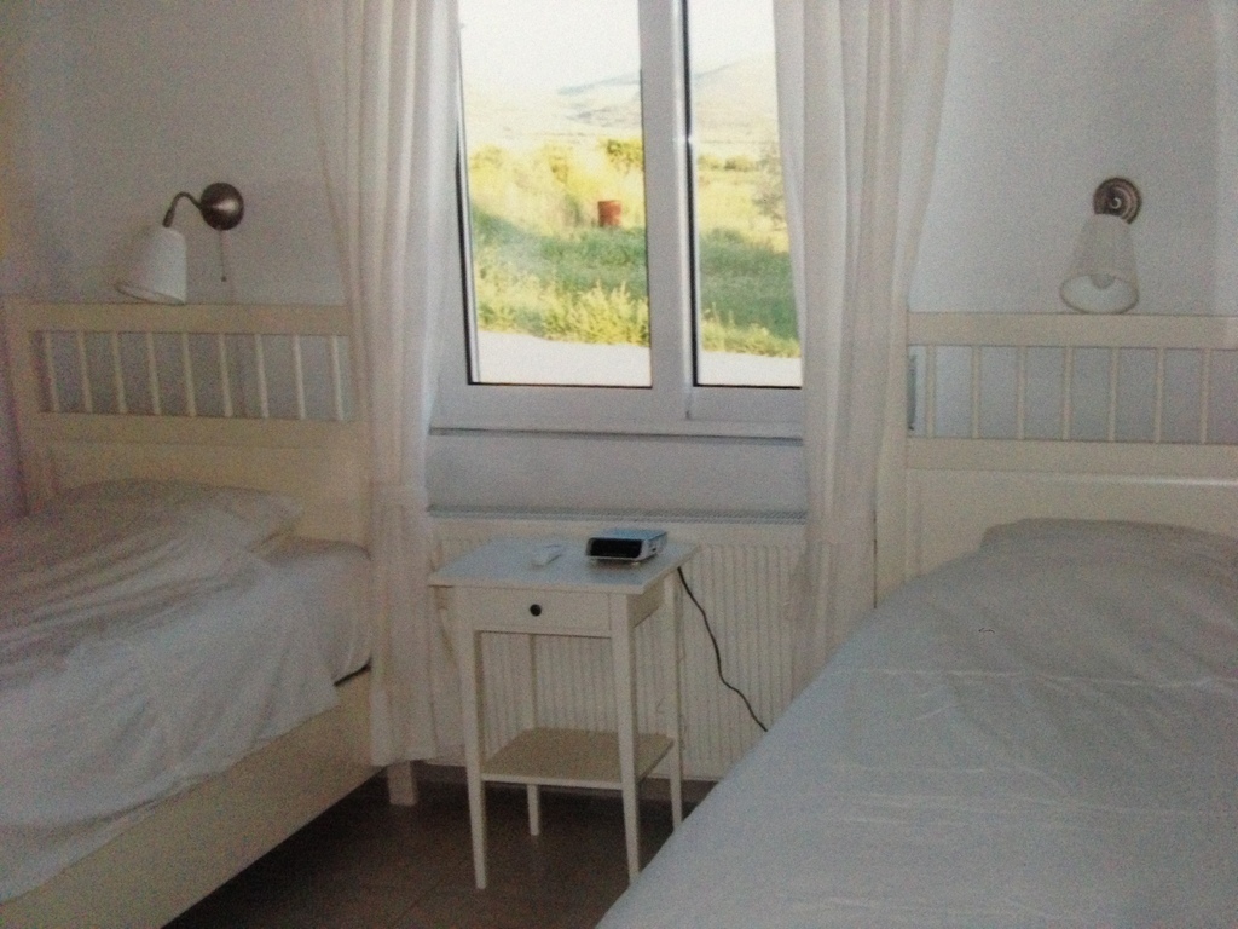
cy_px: 464
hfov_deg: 55.4
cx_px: 619
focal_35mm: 33
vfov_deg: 42.9
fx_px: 1180
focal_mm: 4.13
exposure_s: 1/20
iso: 320
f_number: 2.4
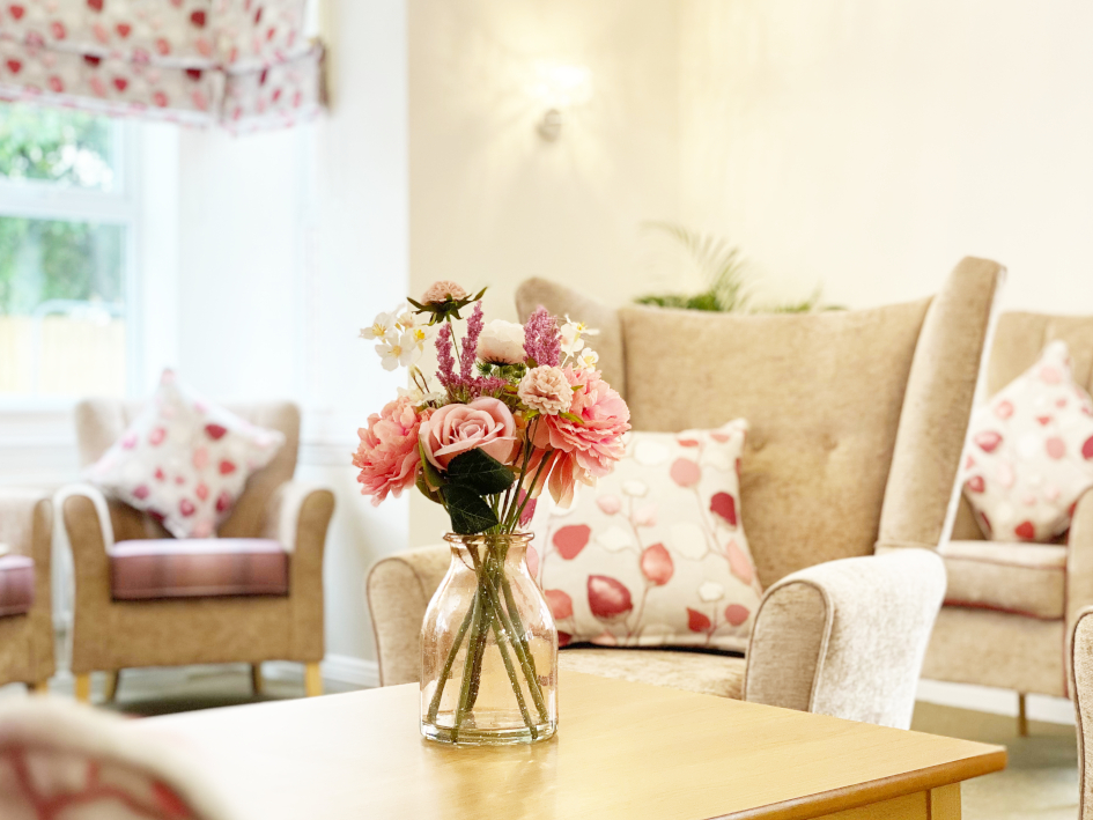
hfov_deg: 34.9
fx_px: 1737
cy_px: 413
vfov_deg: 26.6
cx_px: 553
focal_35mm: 55
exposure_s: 1/100
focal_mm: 6
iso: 160
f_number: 2
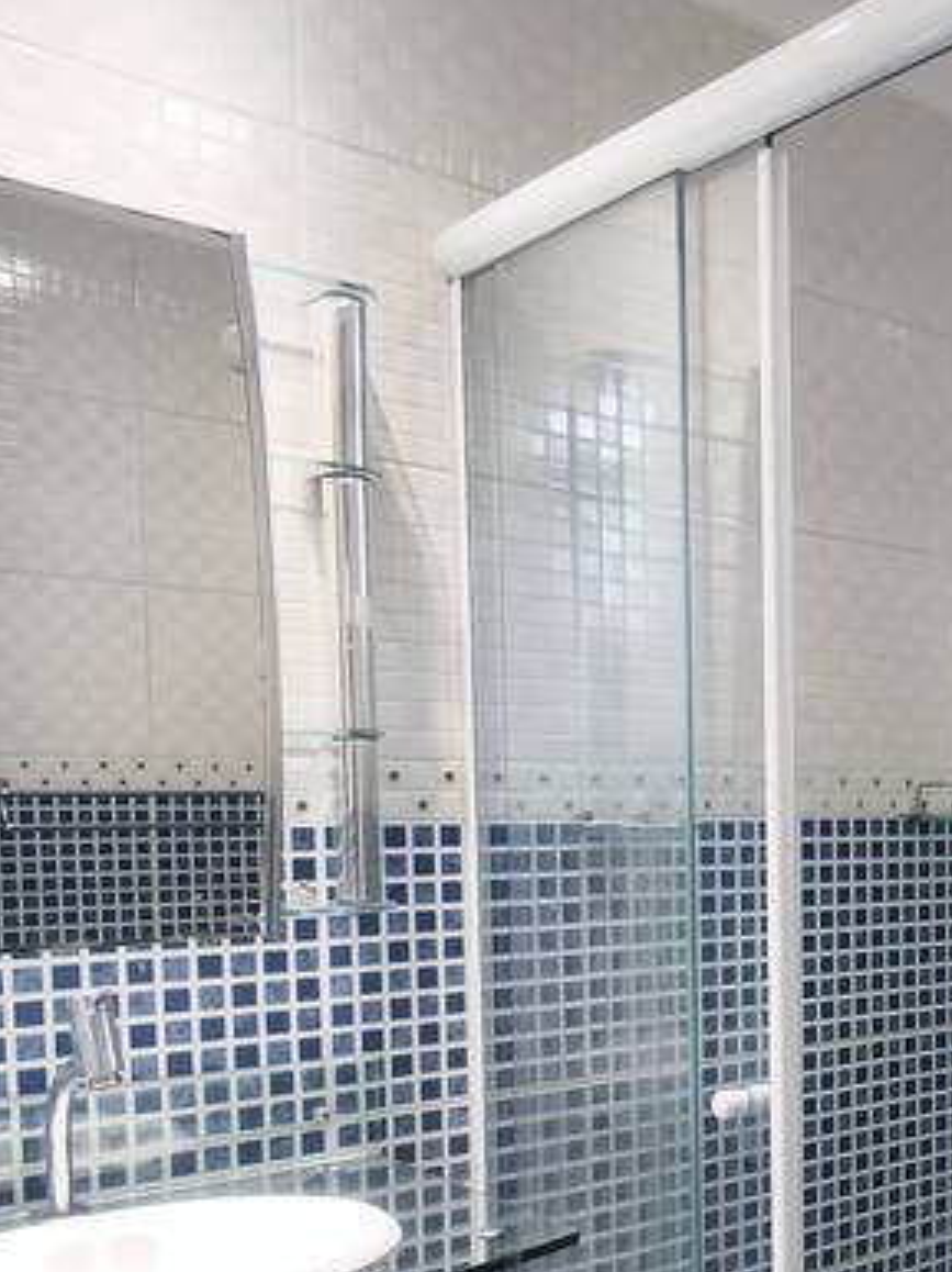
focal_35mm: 42
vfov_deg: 43.8
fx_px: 1542
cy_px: 900
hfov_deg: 31.7
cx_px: 955
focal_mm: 1.91
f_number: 2.2
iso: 200
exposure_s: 1/60
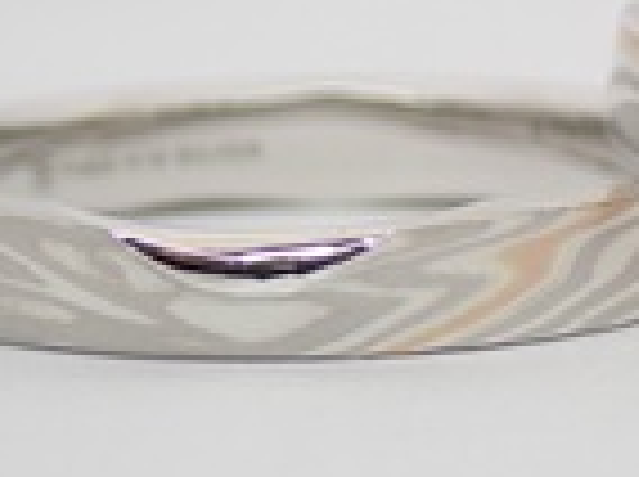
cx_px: 616
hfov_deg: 8.1
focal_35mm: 244
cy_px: 178
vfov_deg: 6.1
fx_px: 4497
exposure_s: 1/125
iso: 200
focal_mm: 13.65
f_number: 4.1
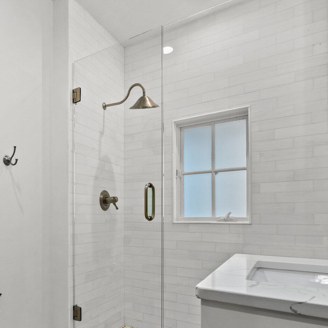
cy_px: 214
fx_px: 291
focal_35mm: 27
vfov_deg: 57.8
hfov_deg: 55.3
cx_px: 73
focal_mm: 14.6
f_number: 8
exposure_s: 1/2
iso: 400
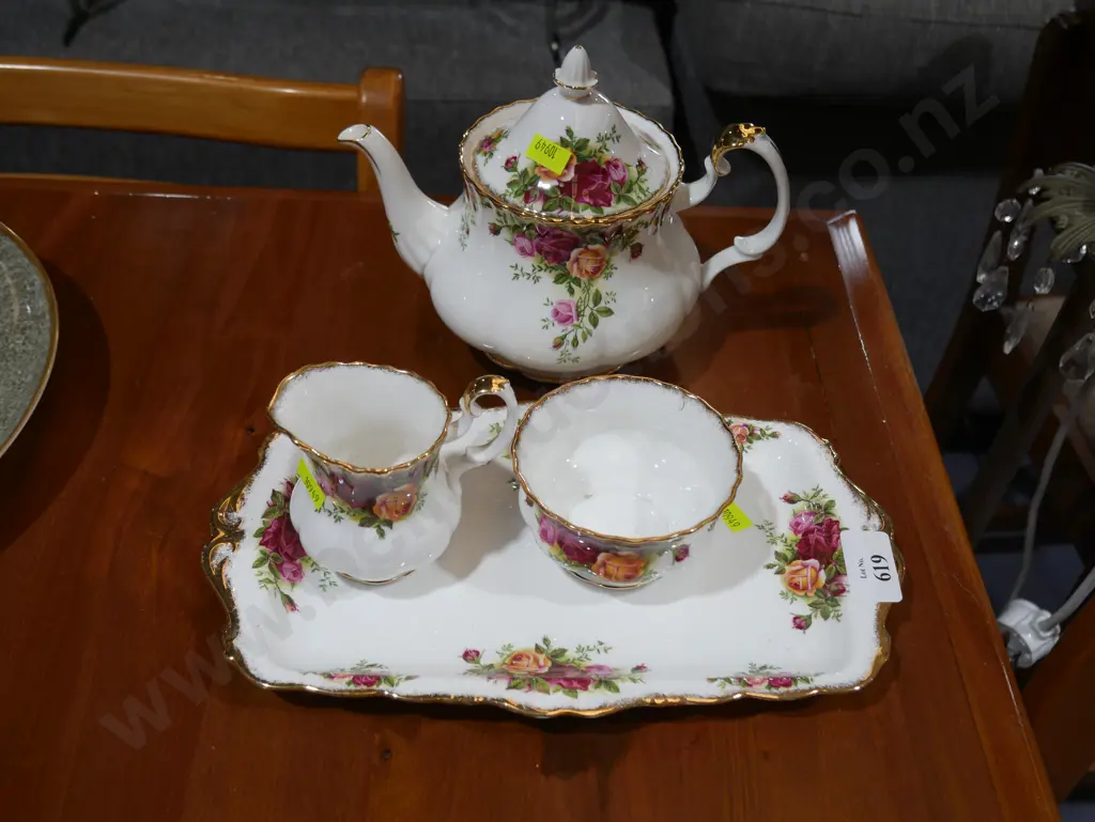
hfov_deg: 49.0
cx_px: 548
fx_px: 1203
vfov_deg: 37.8
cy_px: 411
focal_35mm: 38
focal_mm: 19
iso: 200
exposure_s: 1/100
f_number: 4.1
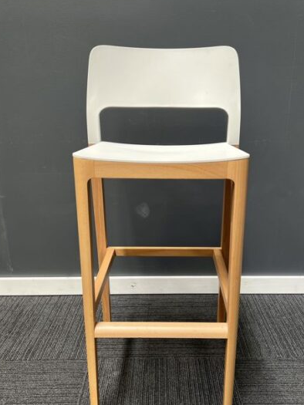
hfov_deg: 42.9
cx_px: 169
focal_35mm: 33
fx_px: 386
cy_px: 234
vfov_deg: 55.1
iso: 50
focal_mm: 5.7
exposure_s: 1/171
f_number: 1.5
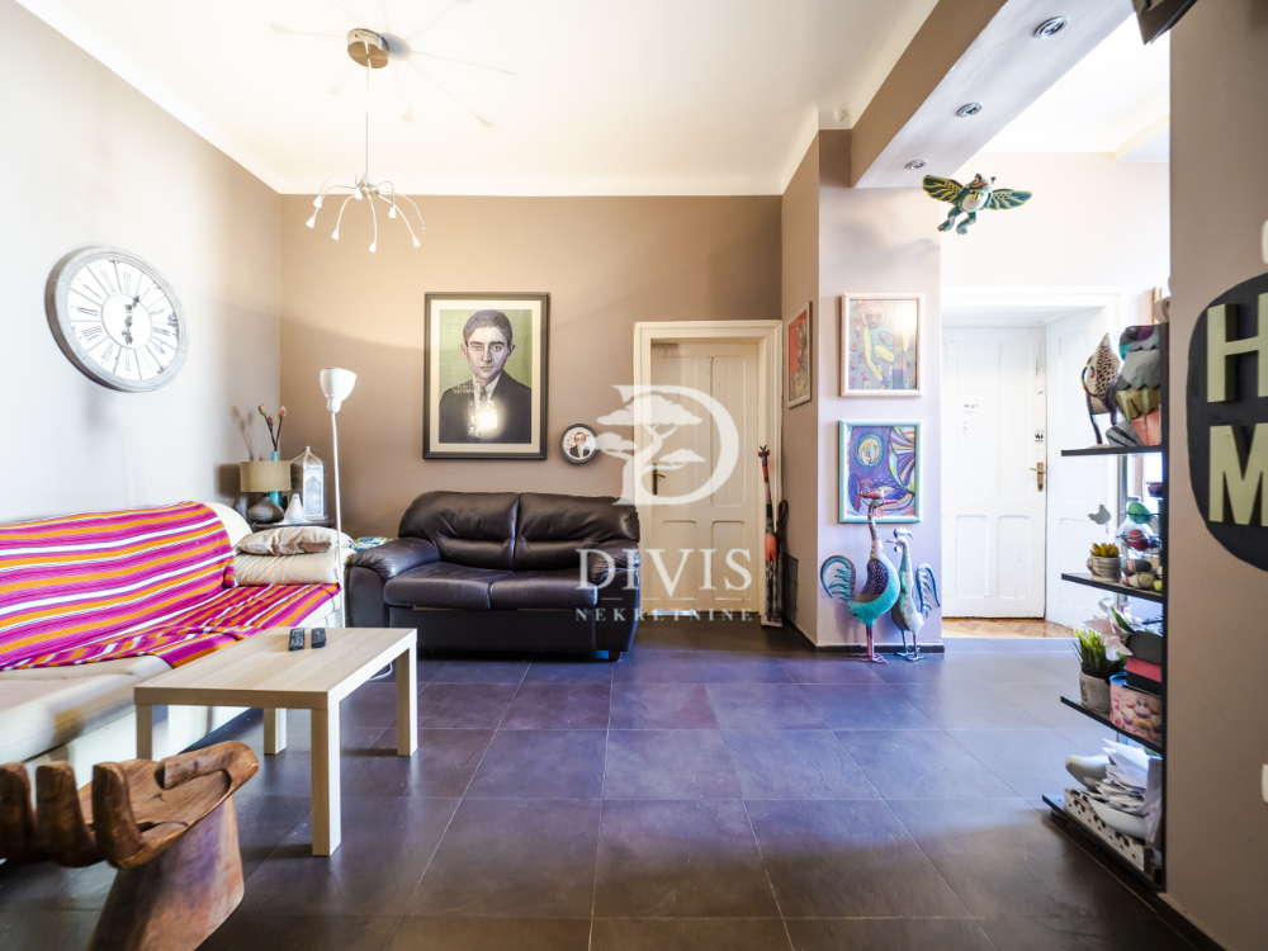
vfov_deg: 85.7
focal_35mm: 14
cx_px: 634
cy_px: 476
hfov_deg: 102.1
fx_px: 513
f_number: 4
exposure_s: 1/4
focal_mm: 7
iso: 400
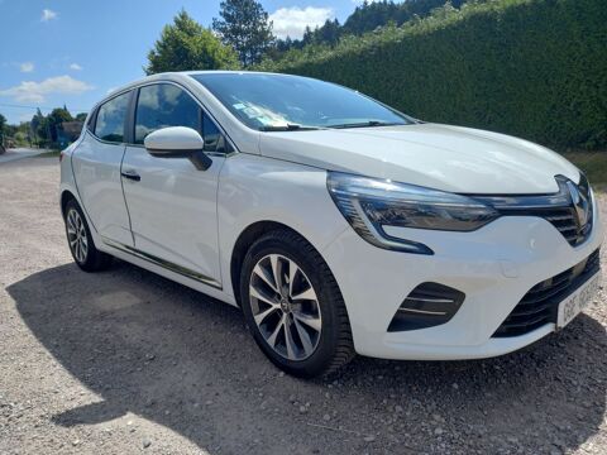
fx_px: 438
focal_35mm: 25
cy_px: 228
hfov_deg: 69.4
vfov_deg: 54.9
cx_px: 304
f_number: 2
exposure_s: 1/613
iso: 25
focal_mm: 4.6
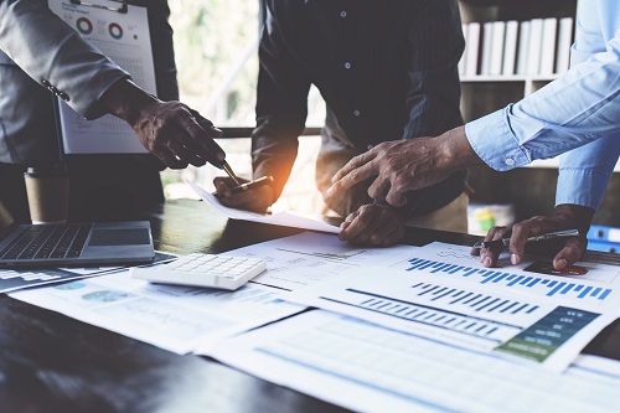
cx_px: 310
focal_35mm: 35
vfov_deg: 37.8
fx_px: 603
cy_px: 206
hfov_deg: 54.5
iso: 320
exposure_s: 1/250
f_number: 2.8
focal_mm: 35
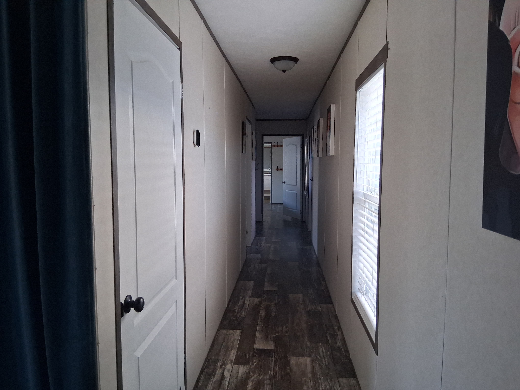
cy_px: 195
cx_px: 260
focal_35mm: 26
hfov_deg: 67.3
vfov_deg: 53.1
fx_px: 391
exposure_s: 1/100
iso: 320
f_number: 1.8
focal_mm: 3.98
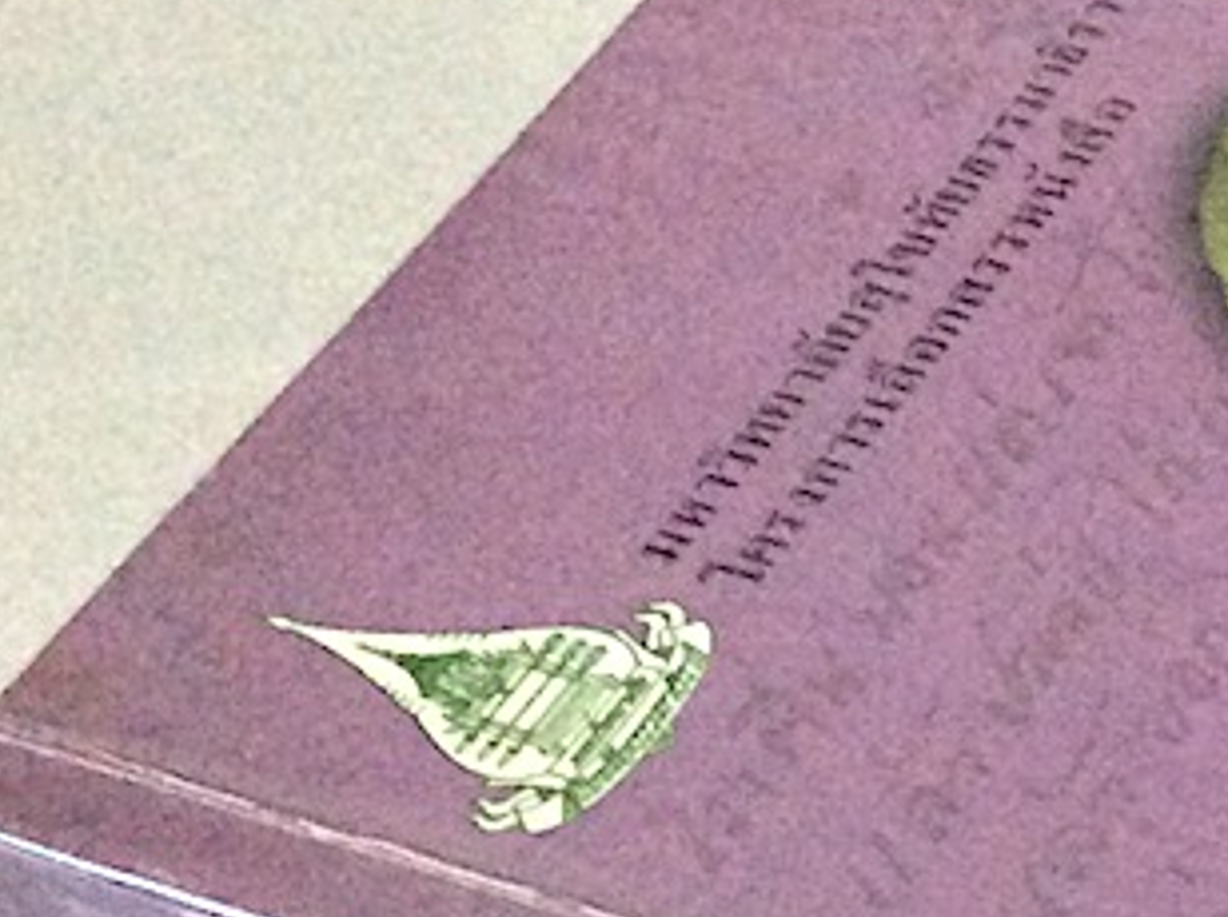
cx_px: 1978
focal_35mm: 118
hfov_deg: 15.2
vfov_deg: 12.4
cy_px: 799
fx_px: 4180
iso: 320
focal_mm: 3.3
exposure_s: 1/25
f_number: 2.4
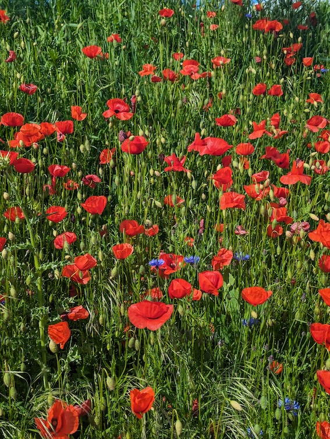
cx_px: 165
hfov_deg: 30.3
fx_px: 609
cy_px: 220
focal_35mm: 48
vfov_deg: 39.6
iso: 46
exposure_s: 1/2817
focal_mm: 6.81
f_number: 1.85
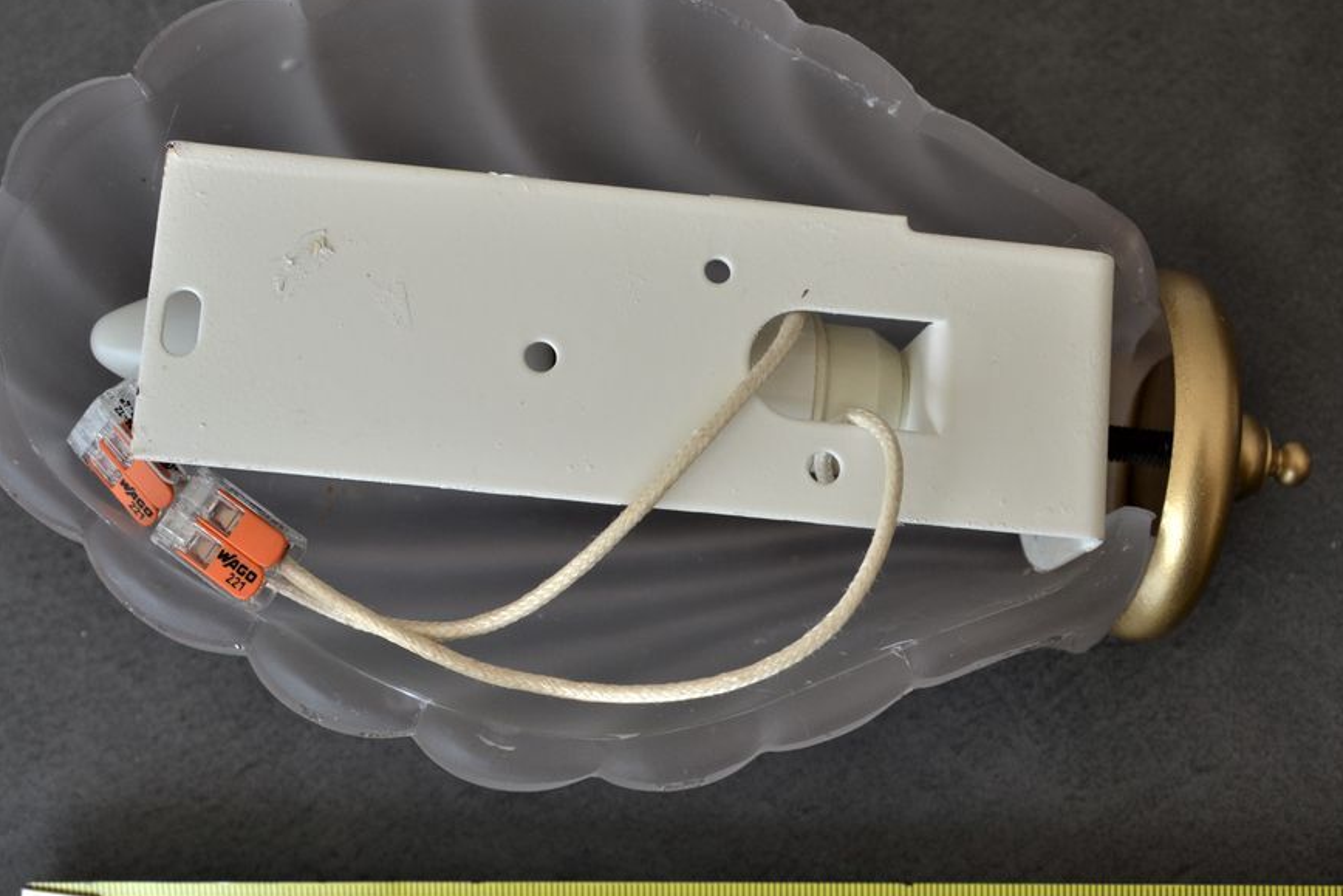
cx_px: 684
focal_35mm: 56
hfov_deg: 35.6
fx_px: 2089
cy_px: 439
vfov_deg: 24.2
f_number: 5.6
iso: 220
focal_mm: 30
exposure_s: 1/125
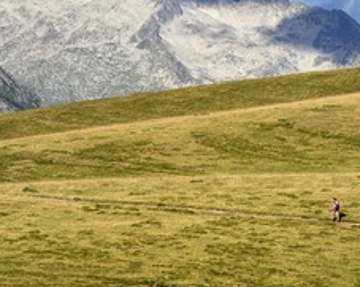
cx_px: 223
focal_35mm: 235
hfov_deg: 8.2
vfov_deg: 6.6
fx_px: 2501
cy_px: 84
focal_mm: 135
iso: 200
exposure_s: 1/500
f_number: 8
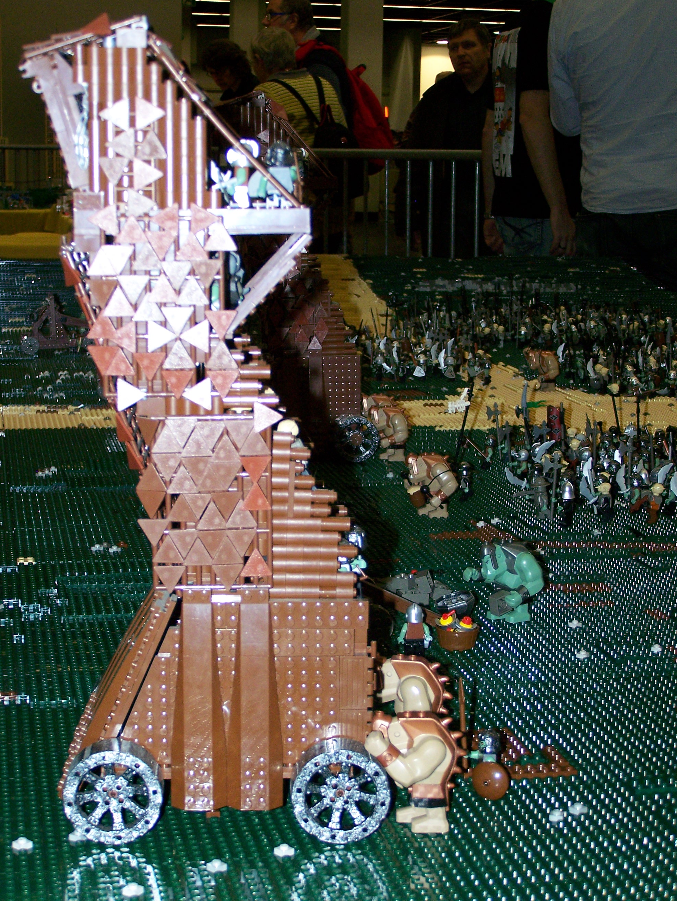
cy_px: 447
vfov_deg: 28.1
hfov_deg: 21.3
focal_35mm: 69
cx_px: 316
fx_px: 1797
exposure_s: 1/80
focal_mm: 10.7
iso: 160
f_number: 3.2
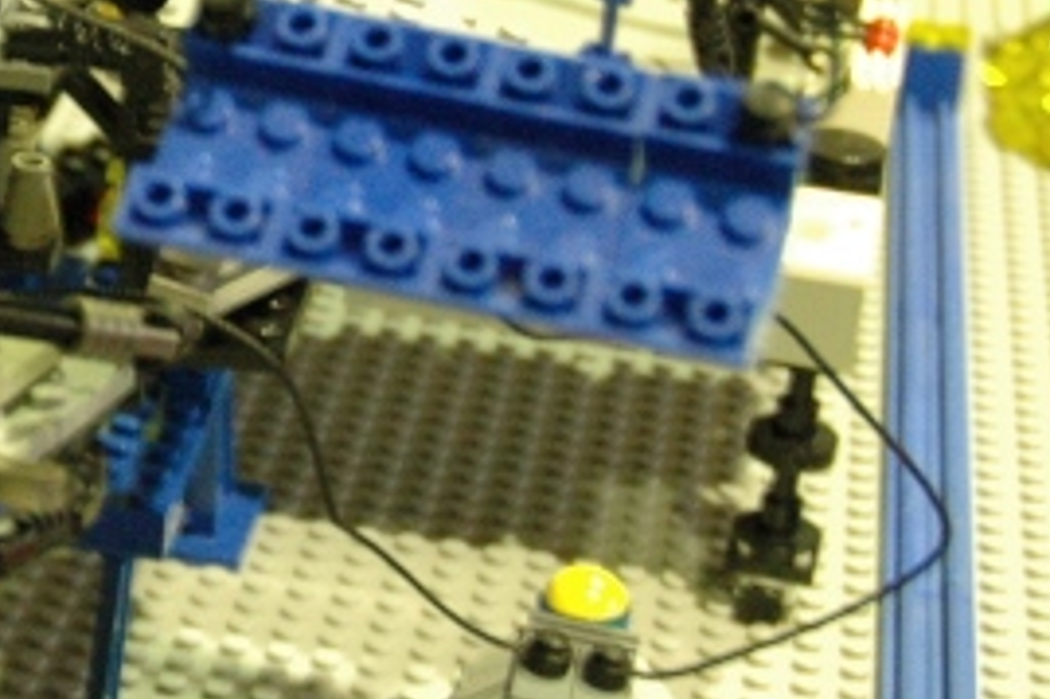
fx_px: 3993
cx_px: -211
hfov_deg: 14.5
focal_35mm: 137
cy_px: 129
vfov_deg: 10.0
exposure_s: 1/8
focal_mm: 24
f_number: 4.5
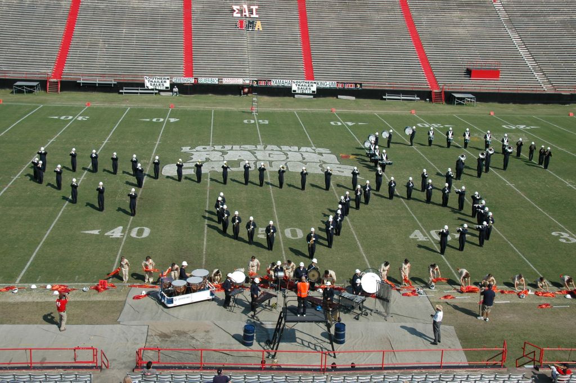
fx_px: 767
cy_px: 192
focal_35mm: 48
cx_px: 288
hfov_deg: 41.2
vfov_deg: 28.0
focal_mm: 32
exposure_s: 1/400
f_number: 10
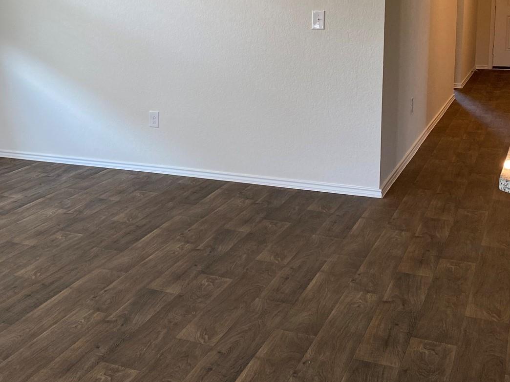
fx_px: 751
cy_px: 100
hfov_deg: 36.3
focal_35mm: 51
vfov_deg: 28.2
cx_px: 109
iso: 64
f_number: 1.8
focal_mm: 4.25
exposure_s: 1/60
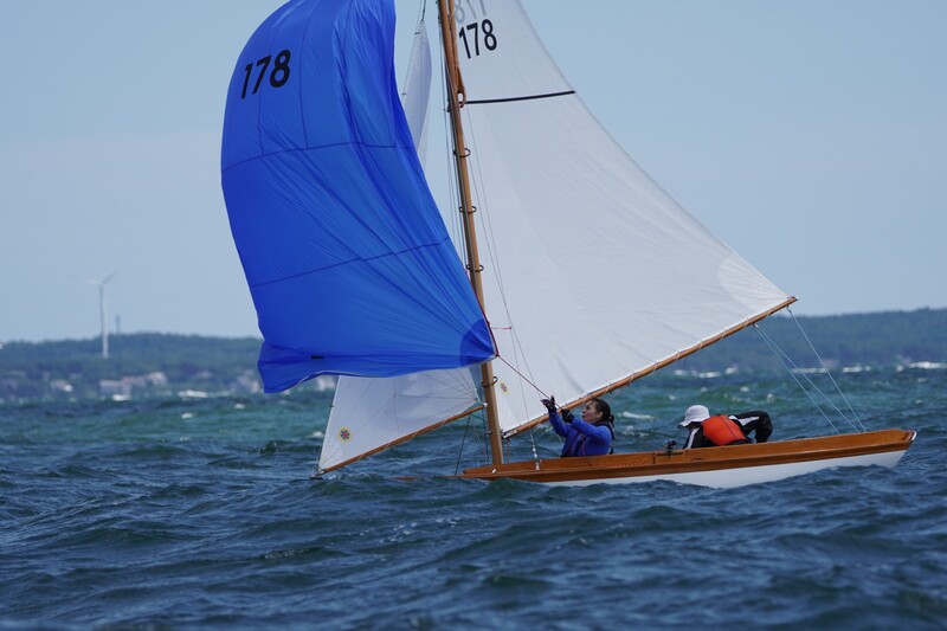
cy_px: 316
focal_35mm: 348
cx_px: 474
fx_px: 9152
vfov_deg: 3.9
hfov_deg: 5.9
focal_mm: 232
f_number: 5.6
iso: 160
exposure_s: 1/1250
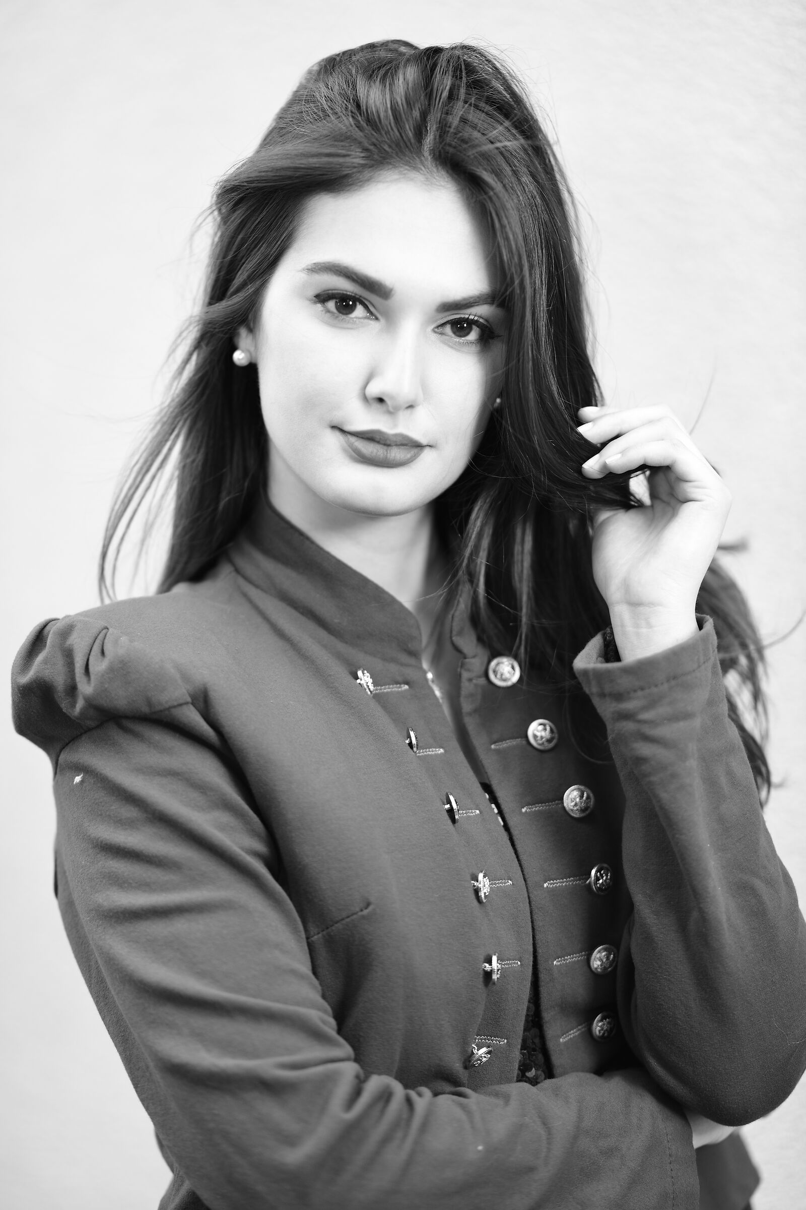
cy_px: 605
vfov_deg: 19.5
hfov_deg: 13.0
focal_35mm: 105
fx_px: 3526
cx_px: 403
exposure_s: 1/160
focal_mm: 105
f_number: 1.8
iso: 200
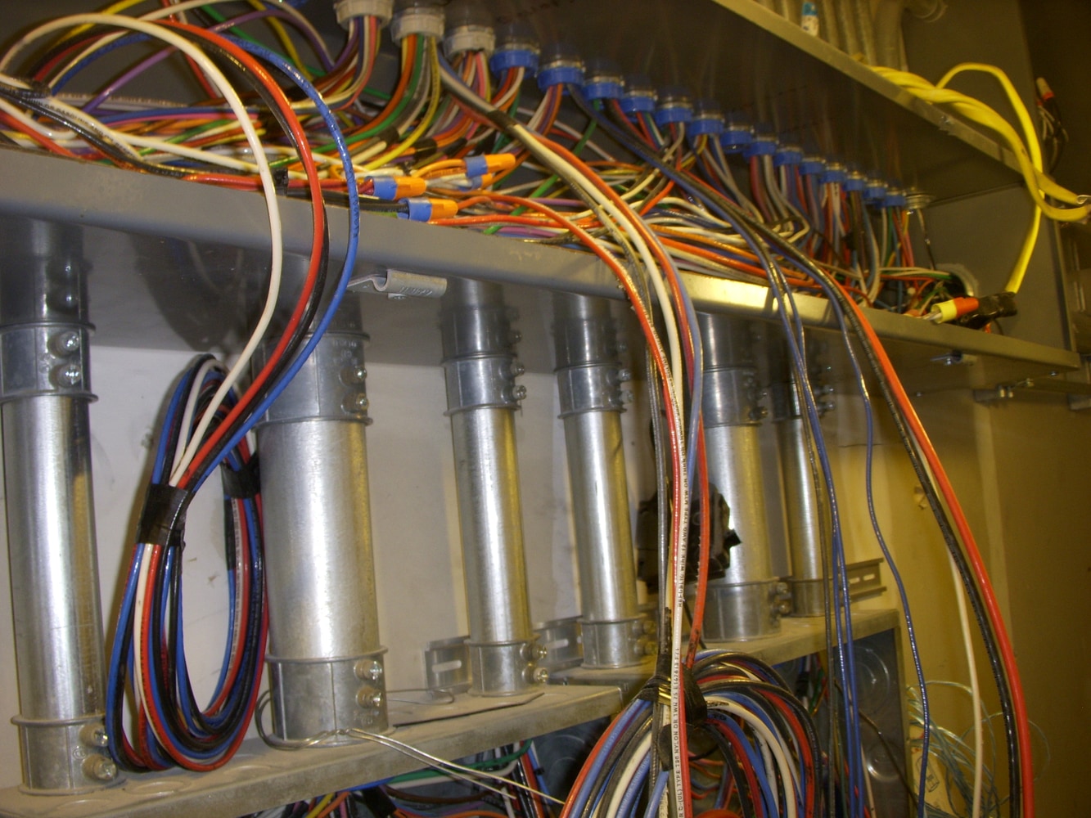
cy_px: 409
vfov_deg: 37.7
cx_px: 546
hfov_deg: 49.0
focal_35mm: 38
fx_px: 1198
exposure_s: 1/30
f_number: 3.3
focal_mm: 6.3
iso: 100
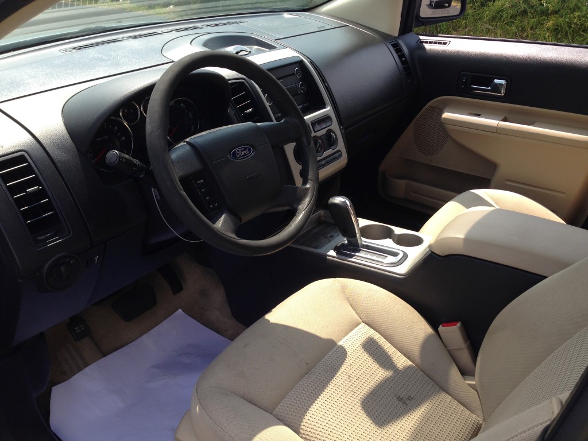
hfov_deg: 55.4
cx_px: 294
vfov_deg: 42.9
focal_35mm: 33
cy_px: 220
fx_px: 561
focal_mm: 4.12
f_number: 2.4
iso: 50
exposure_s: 1/502
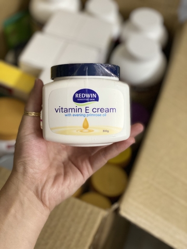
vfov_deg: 36.8
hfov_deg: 28.0
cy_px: 124
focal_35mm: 52
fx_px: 375
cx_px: 94
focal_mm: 6
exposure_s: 1/40
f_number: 2
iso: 200
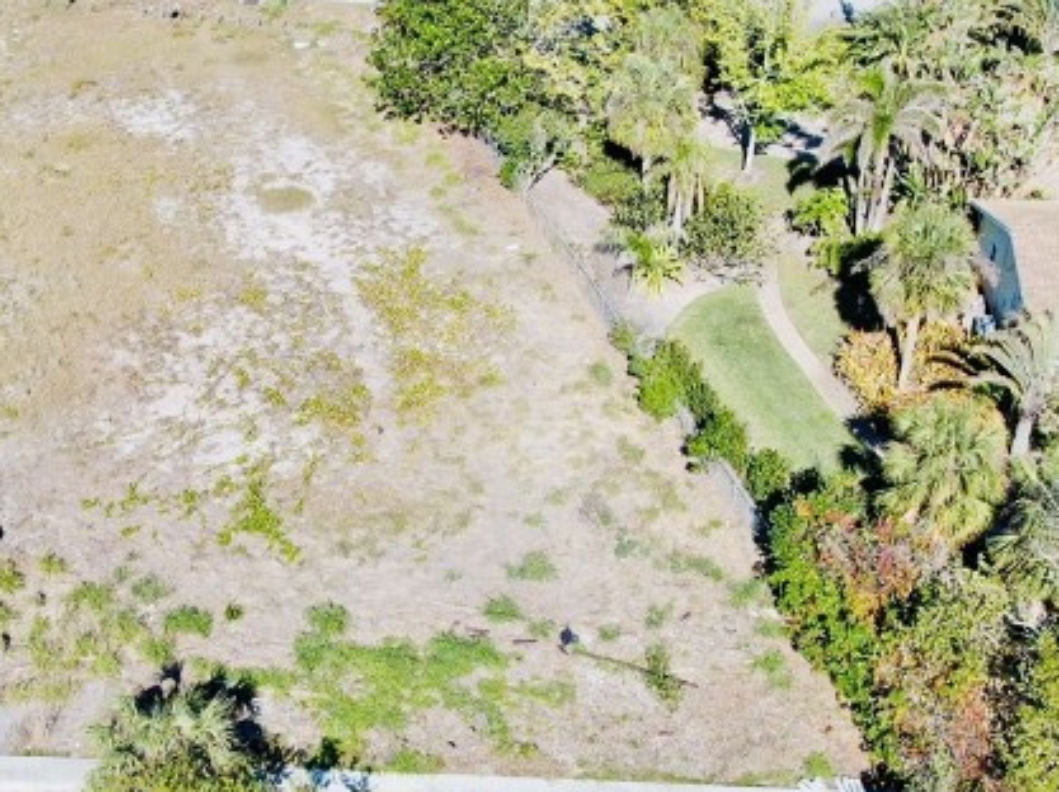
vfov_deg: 24.8
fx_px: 1803
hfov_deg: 32.5
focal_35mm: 59
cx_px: 386
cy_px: 406
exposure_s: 1/1000
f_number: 2.8
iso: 100
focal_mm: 4.39
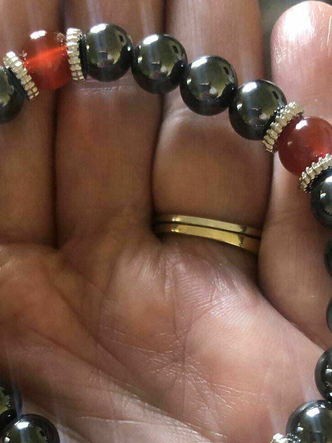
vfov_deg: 39.7
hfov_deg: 31.4
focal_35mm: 46
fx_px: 589
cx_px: 125
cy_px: 349
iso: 100
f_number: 1.8
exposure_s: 1/15
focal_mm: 3.99
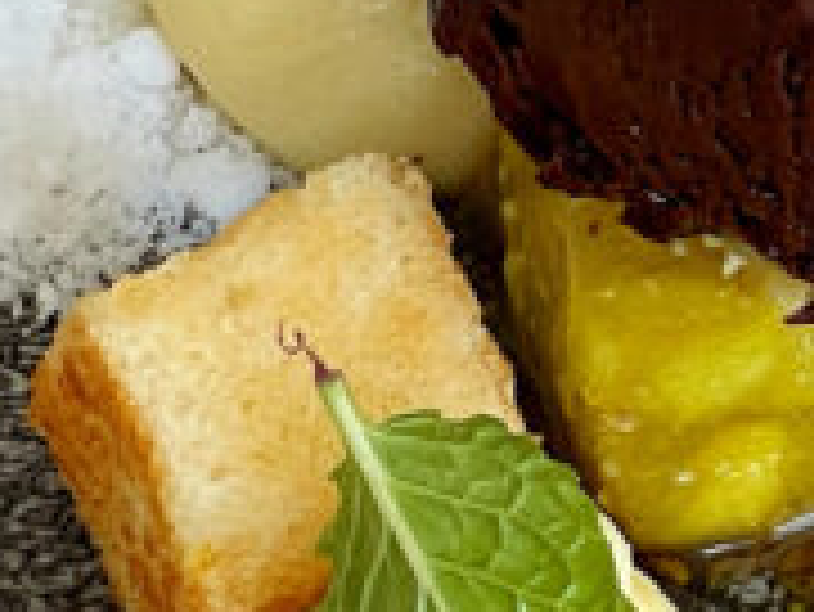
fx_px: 8518
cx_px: 1974
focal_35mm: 362
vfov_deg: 4.1
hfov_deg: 5.3
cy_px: 549
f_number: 2.2
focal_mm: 7.5
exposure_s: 1/99
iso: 40
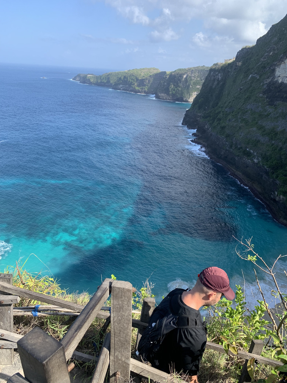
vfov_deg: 67.3
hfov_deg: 53.1
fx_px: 287
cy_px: 192
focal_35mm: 26
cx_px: 144
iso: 25
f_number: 1.8
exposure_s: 1/991
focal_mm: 4.25
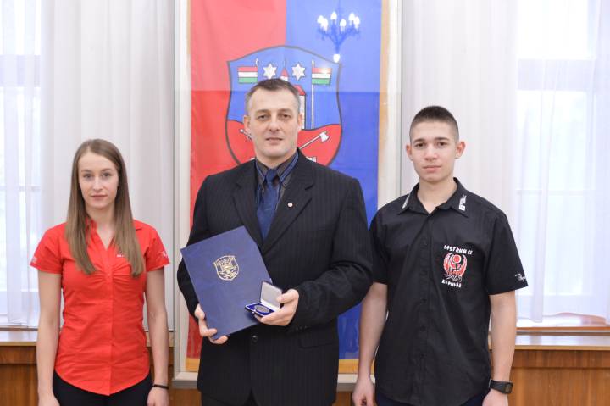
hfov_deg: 46.4
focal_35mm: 42
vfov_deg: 31.8
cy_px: 203
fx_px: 711
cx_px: 305
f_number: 2.8
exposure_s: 1/60
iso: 1250
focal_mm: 28
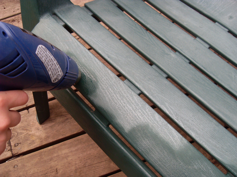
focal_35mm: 37
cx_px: 118
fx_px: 253
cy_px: 88
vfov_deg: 38.7
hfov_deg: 50.1
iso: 80
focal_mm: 6.3
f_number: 2.8
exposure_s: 1/250
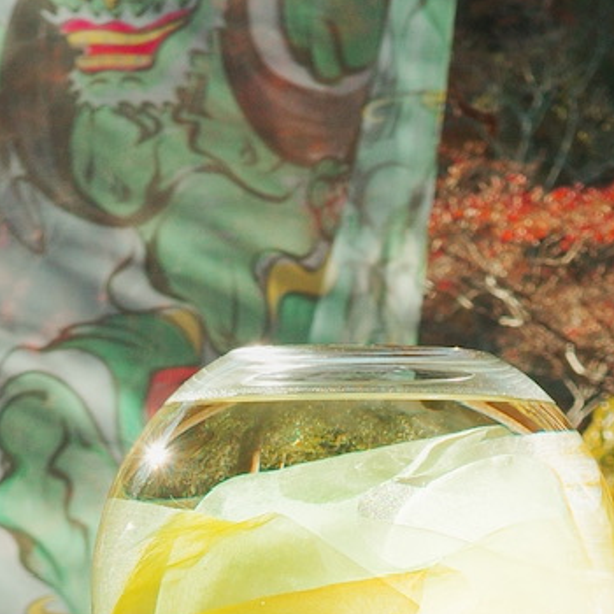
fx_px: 4495
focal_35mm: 224
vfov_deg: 7.4
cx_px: 293
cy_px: 1310
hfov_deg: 7.8
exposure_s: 1/400
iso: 200
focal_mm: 26
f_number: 5
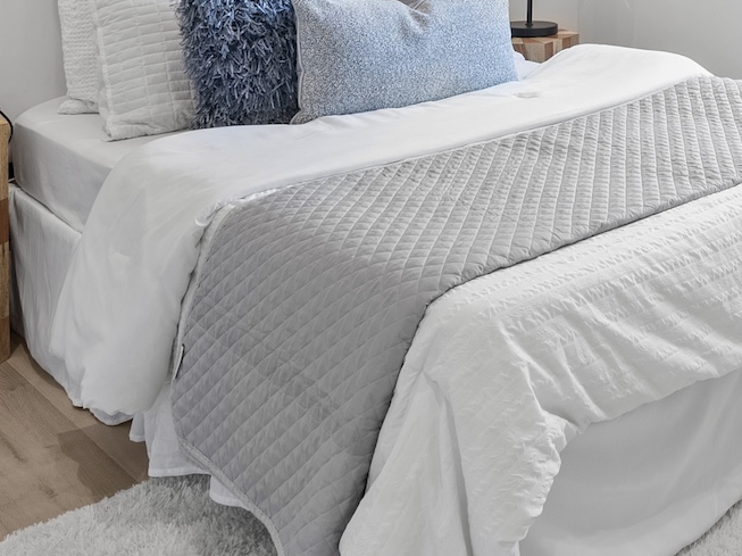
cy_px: -126
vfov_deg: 25.8
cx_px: 661
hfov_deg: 36.0
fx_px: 1071
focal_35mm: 50
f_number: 8
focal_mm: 16
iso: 100
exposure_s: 1/3
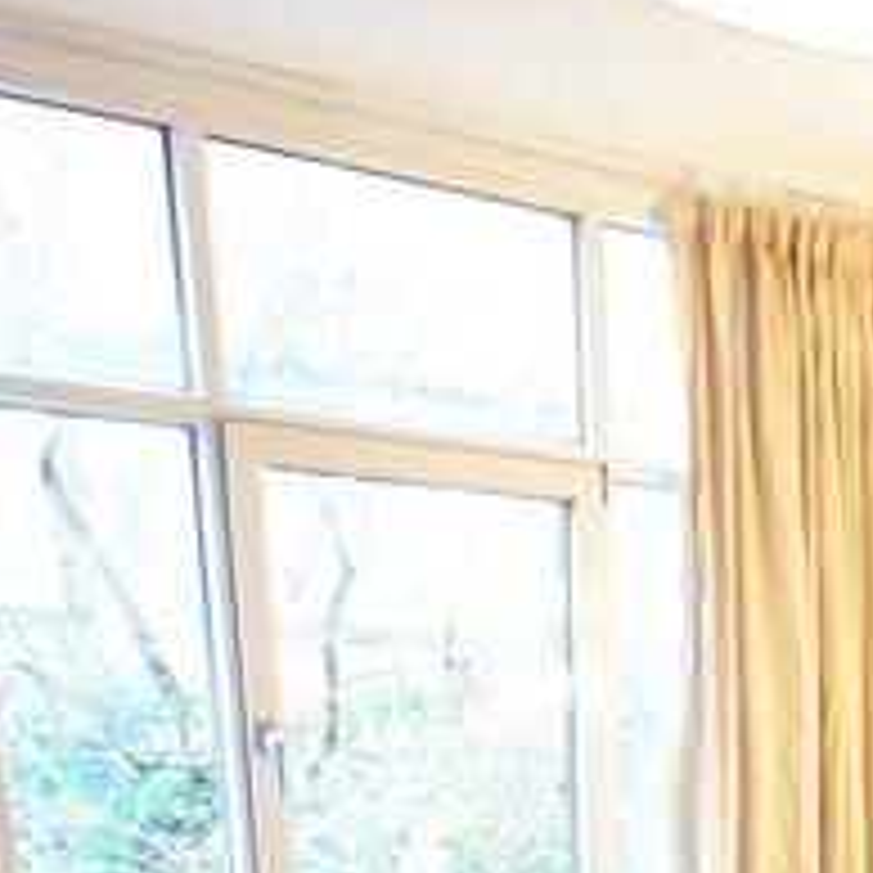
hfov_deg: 22.3
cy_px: 1264
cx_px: 1220
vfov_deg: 21.9
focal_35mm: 67
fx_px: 1912
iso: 2500
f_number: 5
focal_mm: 10
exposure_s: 1/25
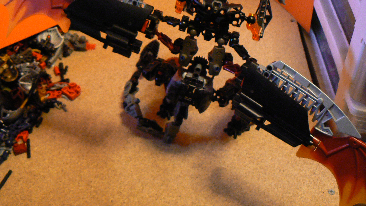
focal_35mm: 50
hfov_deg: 41.3
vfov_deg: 23.8
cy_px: 67
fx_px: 485
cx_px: 195
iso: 200
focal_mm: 6
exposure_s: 1/13
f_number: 2.8
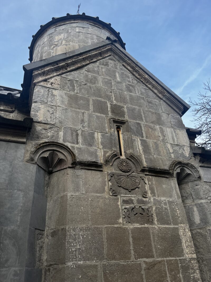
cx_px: 106
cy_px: 141
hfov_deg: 53.1
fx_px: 211
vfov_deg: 67.3
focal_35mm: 26
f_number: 1.6
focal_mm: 5.1
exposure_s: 1/696
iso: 50
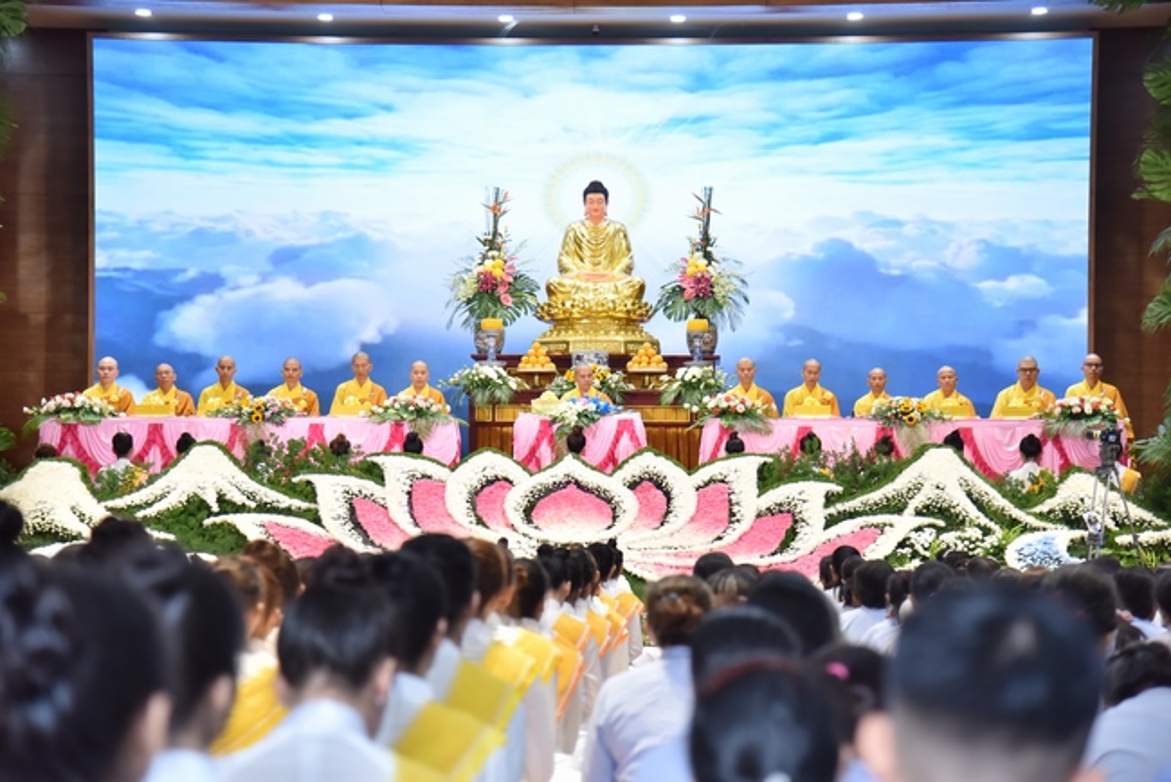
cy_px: 391
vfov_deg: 16.1
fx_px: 2766
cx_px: 586
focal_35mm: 85
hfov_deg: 23.9
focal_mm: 85
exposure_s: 1/100
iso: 1250
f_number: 4
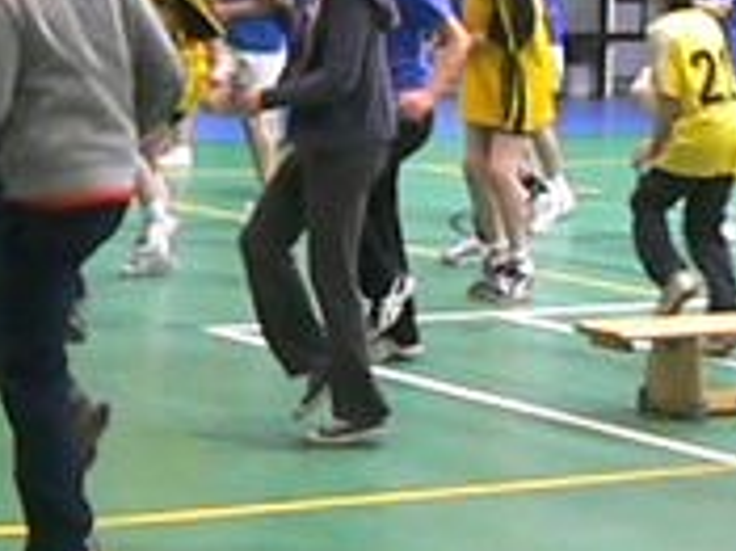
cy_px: 101
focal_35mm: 132
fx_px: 2805
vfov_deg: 11.2
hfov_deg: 14.1
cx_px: -341
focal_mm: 6
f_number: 2.8
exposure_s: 1/60
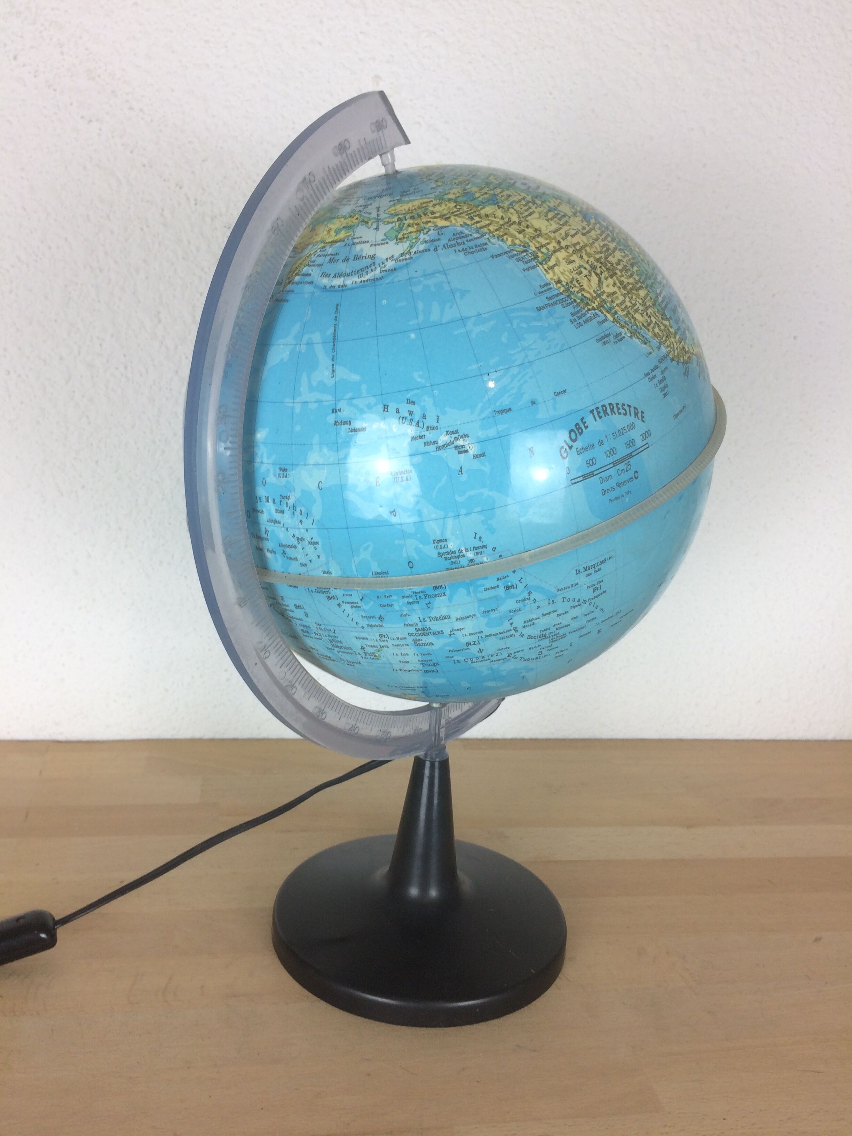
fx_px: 952
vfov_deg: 61.7
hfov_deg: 48.2
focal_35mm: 29
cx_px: 426
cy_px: 568
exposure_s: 1/50
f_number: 2.2
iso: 50
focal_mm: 4.15
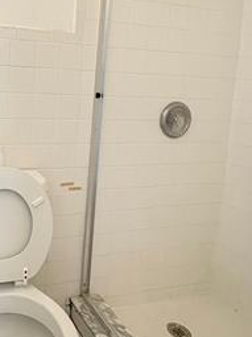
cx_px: 12
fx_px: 321
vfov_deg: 54.1
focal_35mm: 33
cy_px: 108
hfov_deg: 39.0
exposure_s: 1/120
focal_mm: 2.22
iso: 125
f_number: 2.2
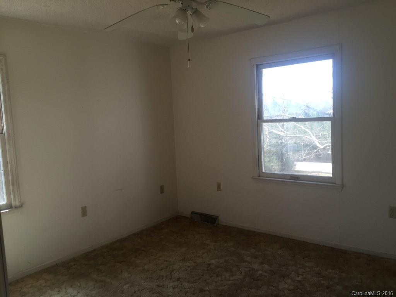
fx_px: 332
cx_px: 198
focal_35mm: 29
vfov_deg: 48.2
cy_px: 148
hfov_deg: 61.7
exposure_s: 1/120
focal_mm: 4.15
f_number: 2.2
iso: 40
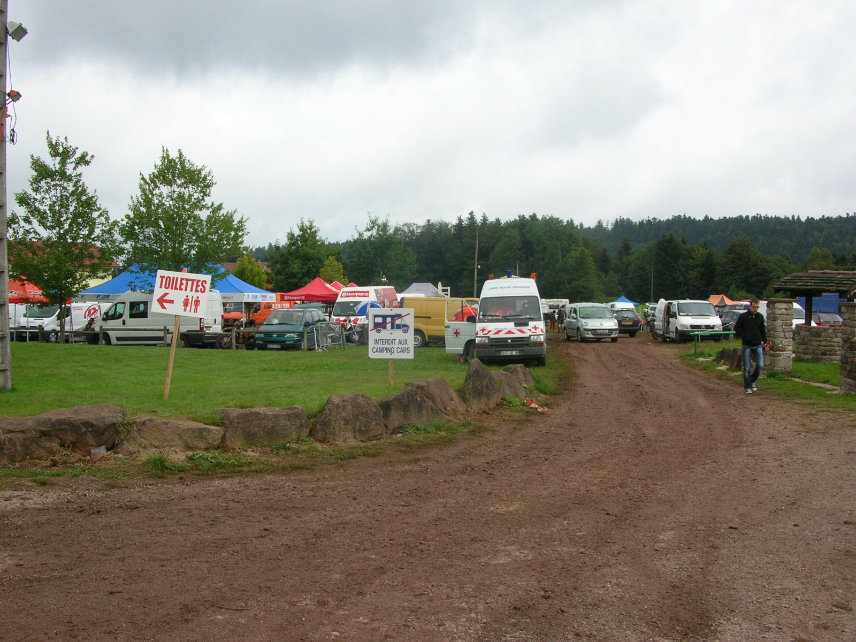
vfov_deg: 40.7
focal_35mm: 35
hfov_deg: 52.6
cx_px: 428
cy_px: 321
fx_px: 865
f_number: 5.6
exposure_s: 1/158
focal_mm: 5.8
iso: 50
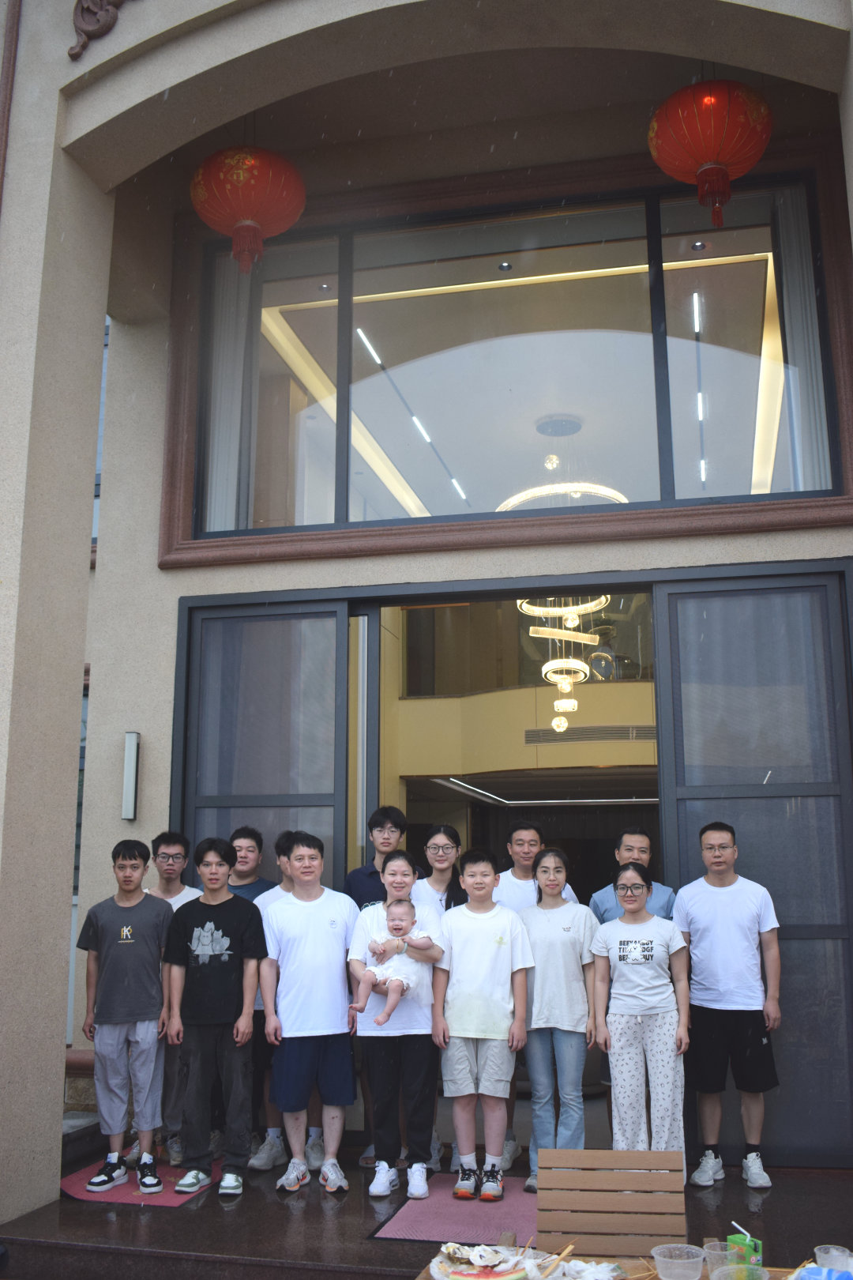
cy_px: 640
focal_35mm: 33
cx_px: 426
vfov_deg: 57.2
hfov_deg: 40.0
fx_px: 1173
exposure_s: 1/640
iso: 800
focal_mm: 22
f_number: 3.8
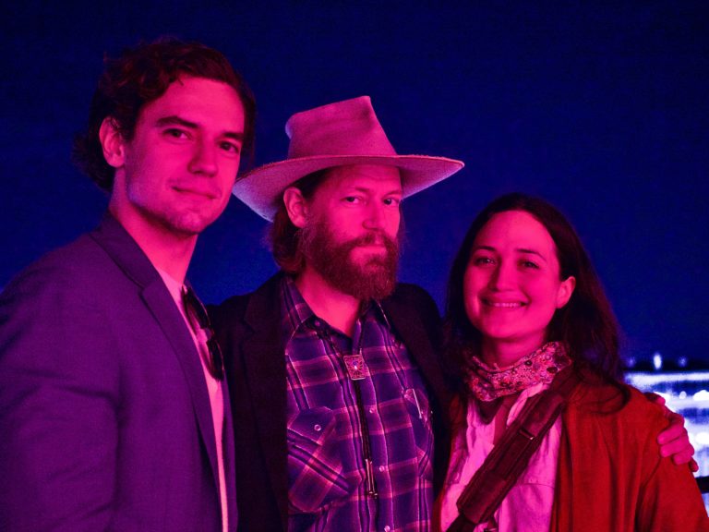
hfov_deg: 38.2
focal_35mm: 50
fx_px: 1024
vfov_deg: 29.1
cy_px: 266
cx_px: 354
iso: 6400
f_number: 1.7
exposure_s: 1/60
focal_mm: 25
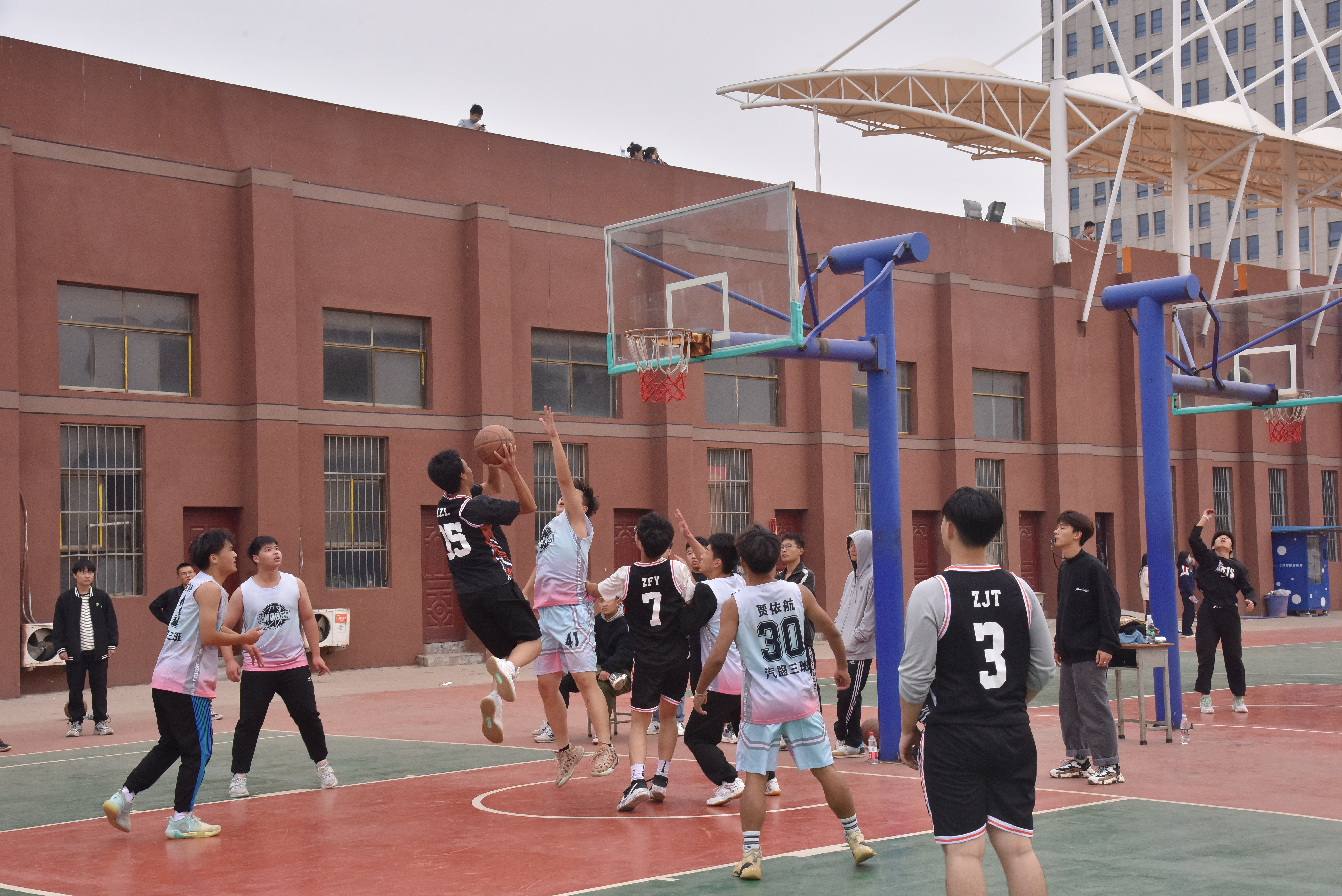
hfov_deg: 39.6
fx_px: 1864
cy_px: 448
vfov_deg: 27.0
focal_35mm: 50
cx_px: 671
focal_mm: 50
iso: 1000
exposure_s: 1/800
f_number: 11
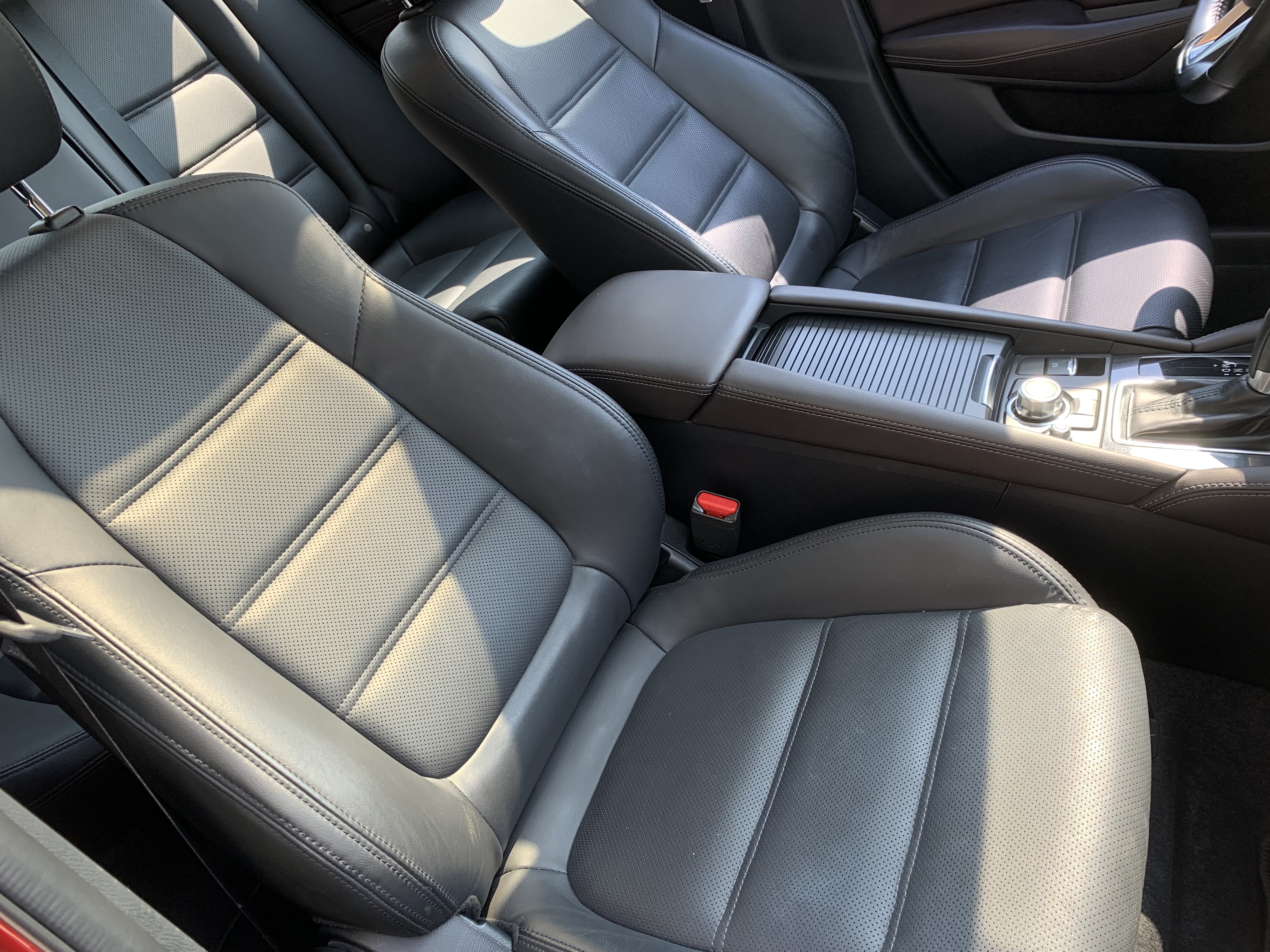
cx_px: 635
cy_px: 476
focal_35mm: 26
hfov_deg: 67.3
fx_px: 954
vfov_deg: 53.1
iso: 32
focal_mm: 4.25
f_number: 1.8
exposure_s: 1/121
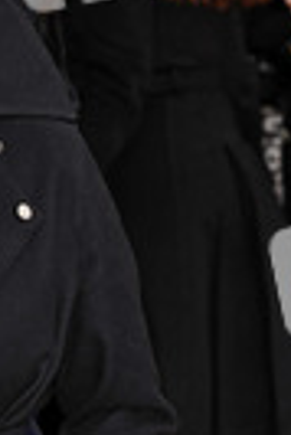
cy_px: 425
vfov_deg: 4.6
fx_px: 5442
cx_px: -121
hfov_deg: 3.1
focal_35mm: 450
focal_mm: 100
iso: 200
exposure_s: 1/250
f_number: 5.6
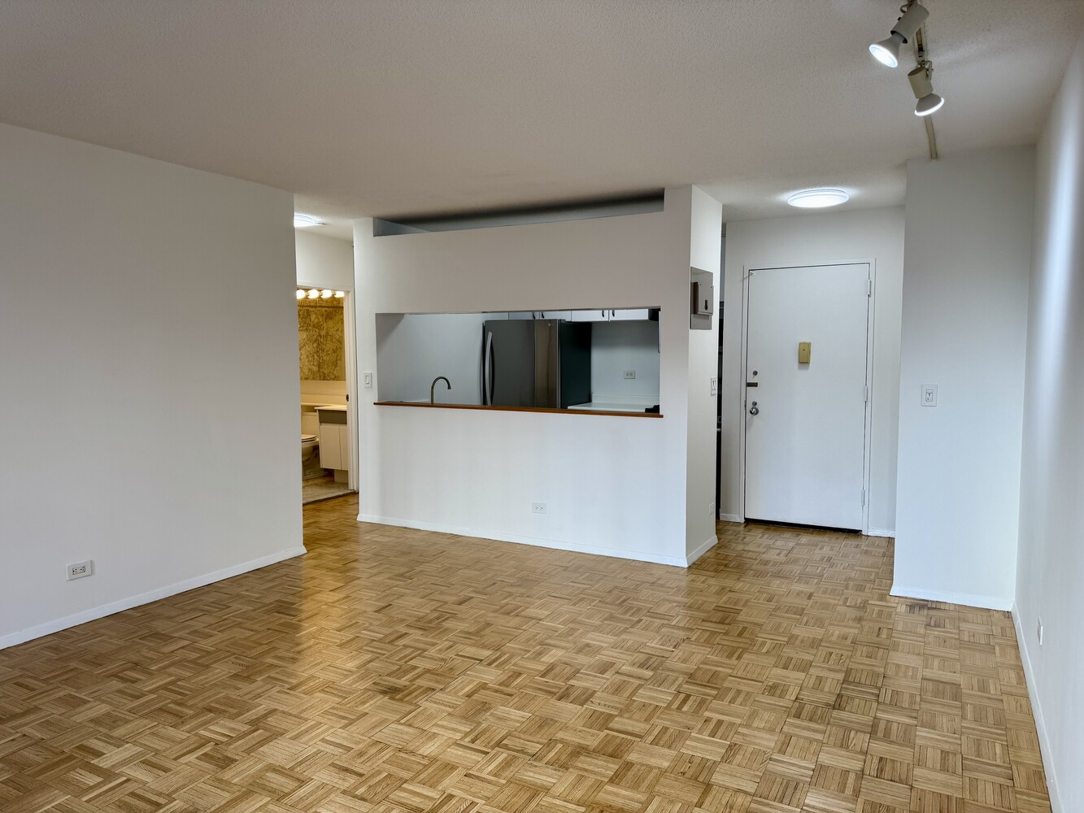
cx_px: 542
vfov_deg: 56.8
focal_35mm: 24
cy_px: 406
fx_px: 752
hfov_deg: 71.6
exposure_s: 1/120
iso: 64
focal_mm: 6.76
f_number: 1.78
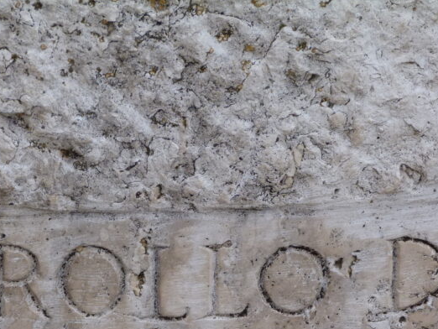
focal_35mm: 255
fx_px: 3228
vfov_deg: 5.8
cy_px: 321
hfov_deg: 7.8
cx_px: 175
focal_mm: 23.5
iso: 80
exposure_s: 1/250
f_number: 4
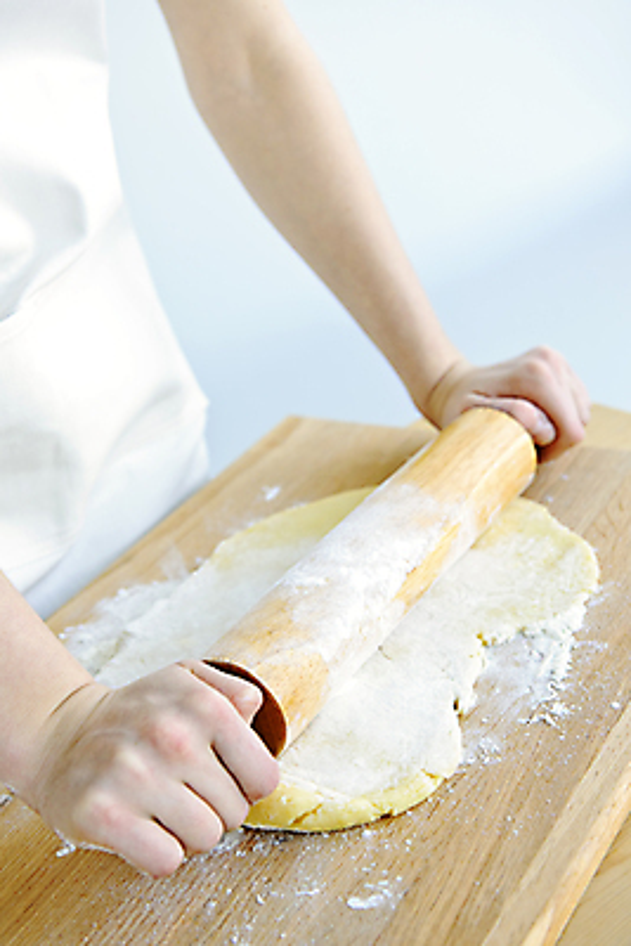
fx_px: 1471
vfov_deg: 35.6
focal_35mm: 56
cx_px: 316
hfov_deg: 24.2
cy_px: 473
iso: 200
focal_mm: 56
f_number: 5
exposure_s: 1/30
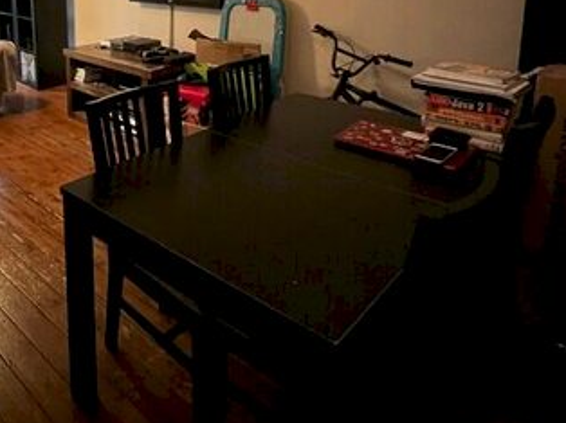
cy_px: 48
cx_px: 108
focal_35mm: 29
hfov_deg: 56.9
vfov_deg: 44.2
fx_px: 474
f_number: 1.8
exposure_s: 1/34
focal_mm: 1.57
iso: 800
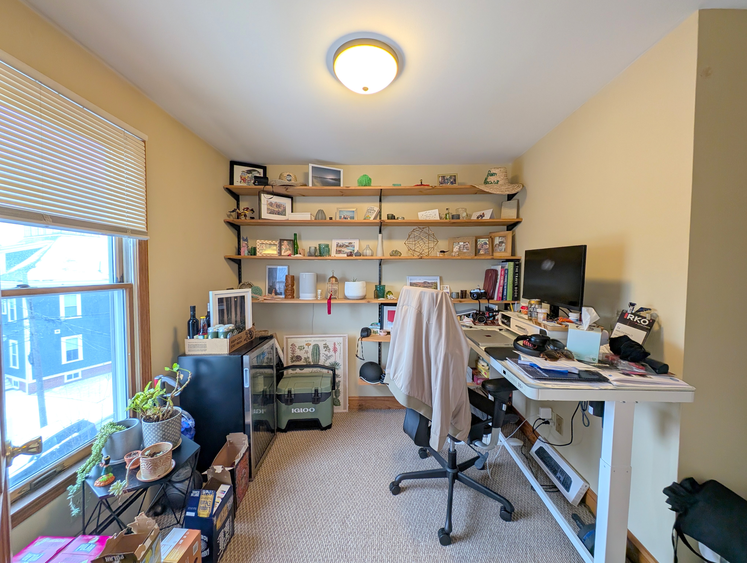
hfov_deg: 110.5
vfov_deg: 94.6
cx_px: 374
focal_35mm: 12
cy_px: 282
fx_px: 259
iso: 59
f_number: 1.95
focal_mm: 2.23
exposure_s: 1/60
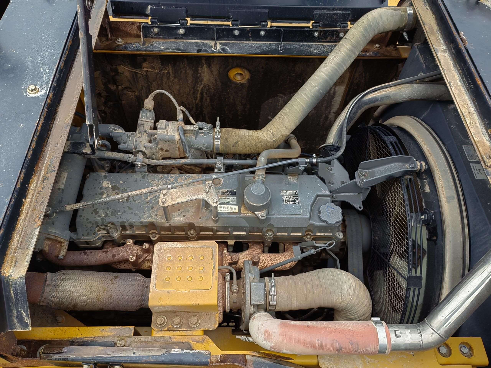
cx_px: 246
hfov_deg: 65.3
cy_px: 184
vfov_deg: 51.4
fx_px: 383
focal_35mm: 27
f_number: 1.9
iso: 50
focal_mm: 5.52
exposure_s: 1/909
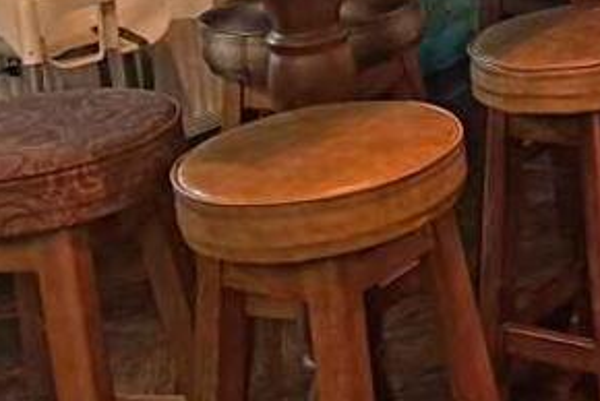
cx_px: 1016
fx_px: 1468
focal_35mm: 88
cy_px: -89
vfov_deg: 15.0
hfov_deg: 18.9
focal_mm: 5.23
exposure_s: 1/25
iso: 800
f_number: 1.8
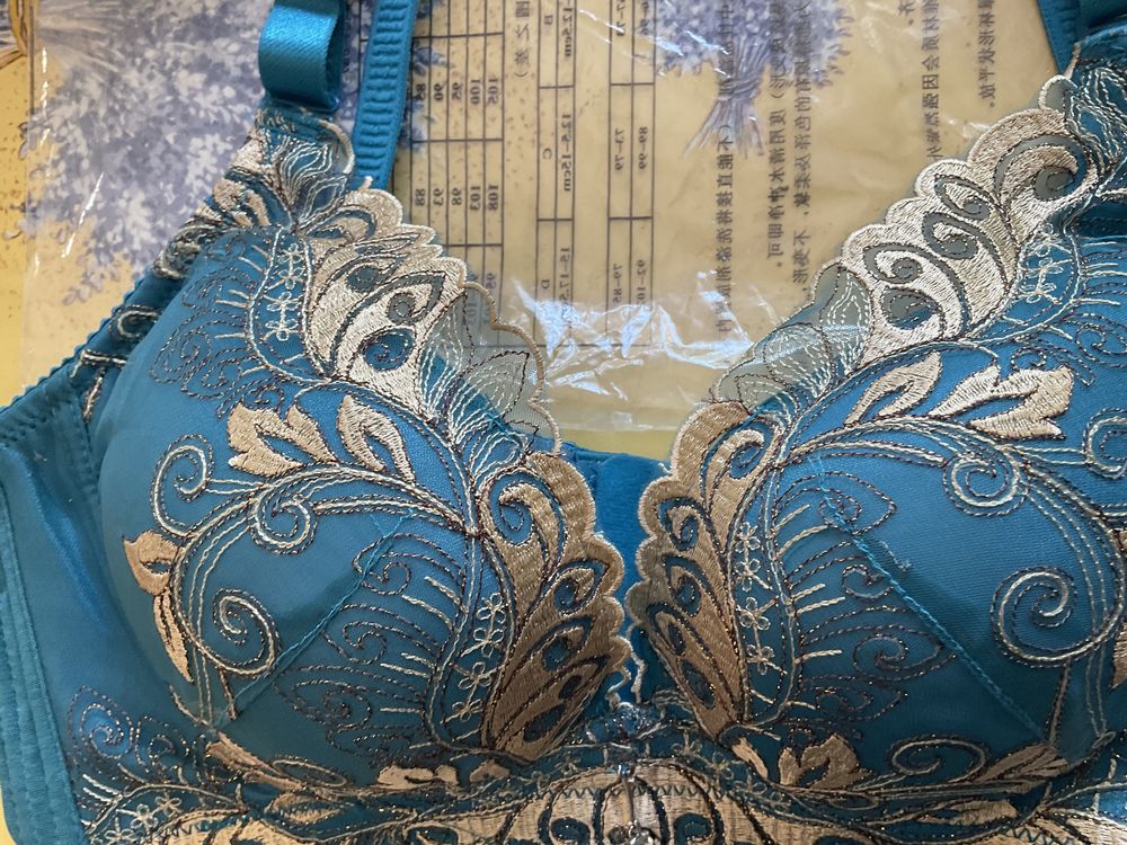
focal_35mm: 29
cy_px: 422
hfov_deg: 61.7
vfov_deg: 48.2
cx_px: 564
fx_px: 944
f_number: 1.8
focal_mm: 3
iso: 64
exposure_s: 1/60
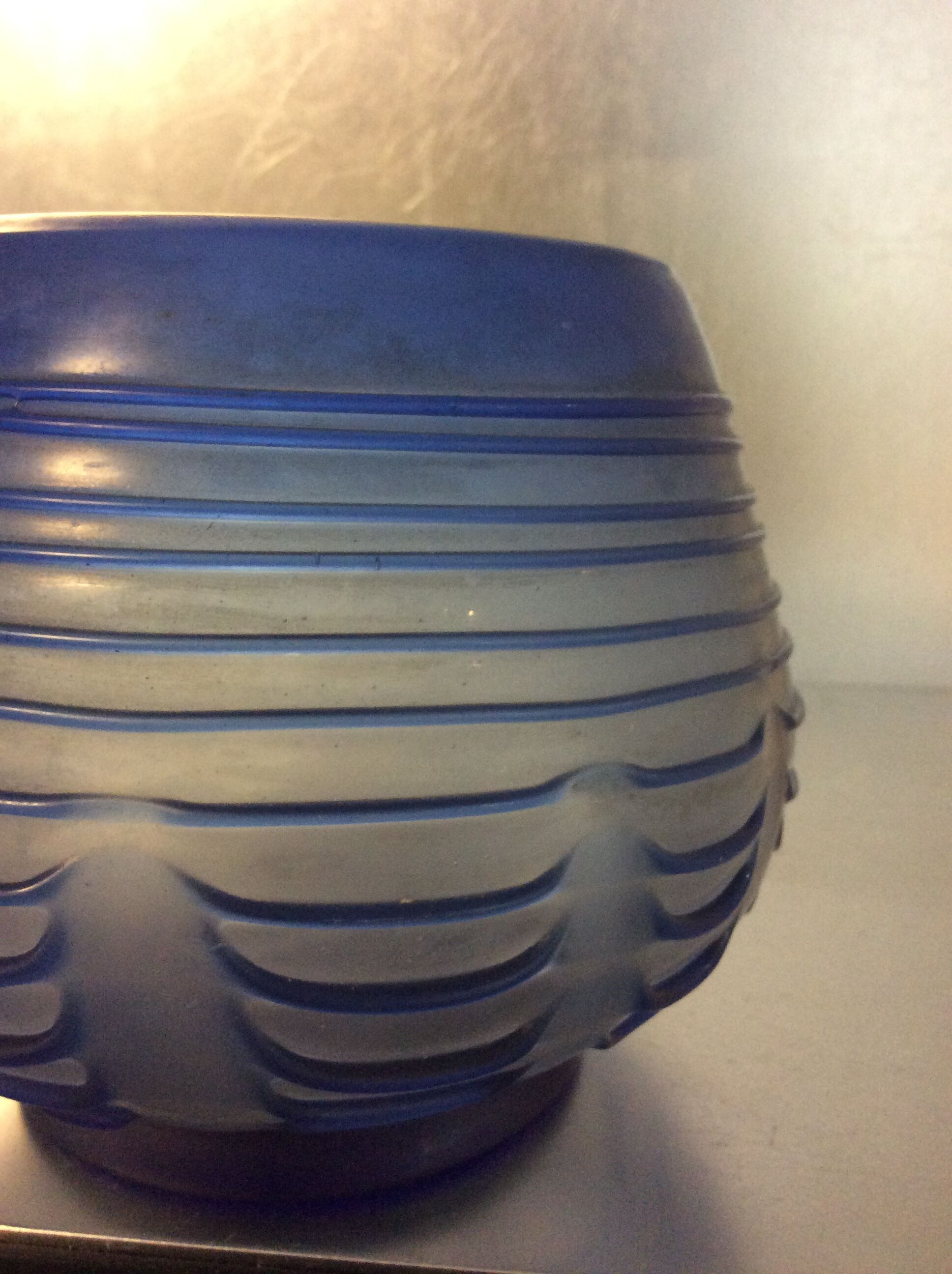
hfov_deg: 44.1
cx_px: 476
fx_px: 1177
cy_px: 637
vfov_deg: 56.9
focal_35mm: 32
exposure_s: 1/25
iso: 200
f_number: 2.4
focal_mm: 3.3
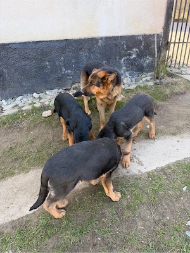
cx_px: 95
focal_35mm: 24
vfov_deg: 71.6
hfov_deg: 56.8
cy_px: 126
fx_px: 176
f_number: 1.78
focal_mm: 6.76
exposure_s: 1/243
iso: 80
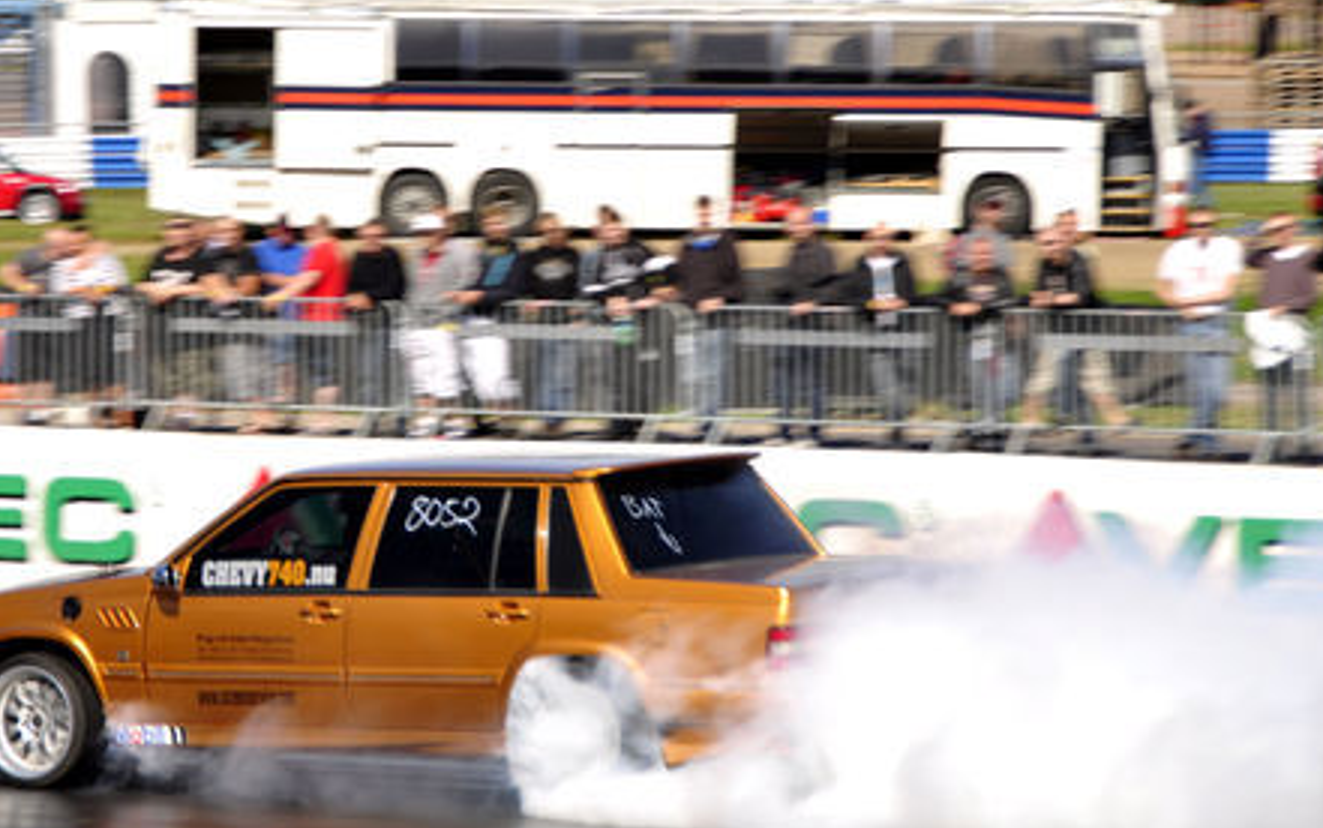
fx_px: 8395
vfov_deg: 5.6
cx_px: 453
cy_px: 304
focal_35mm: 233
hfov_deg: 9.0
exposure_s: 1/160
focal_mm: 105
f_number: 7.1
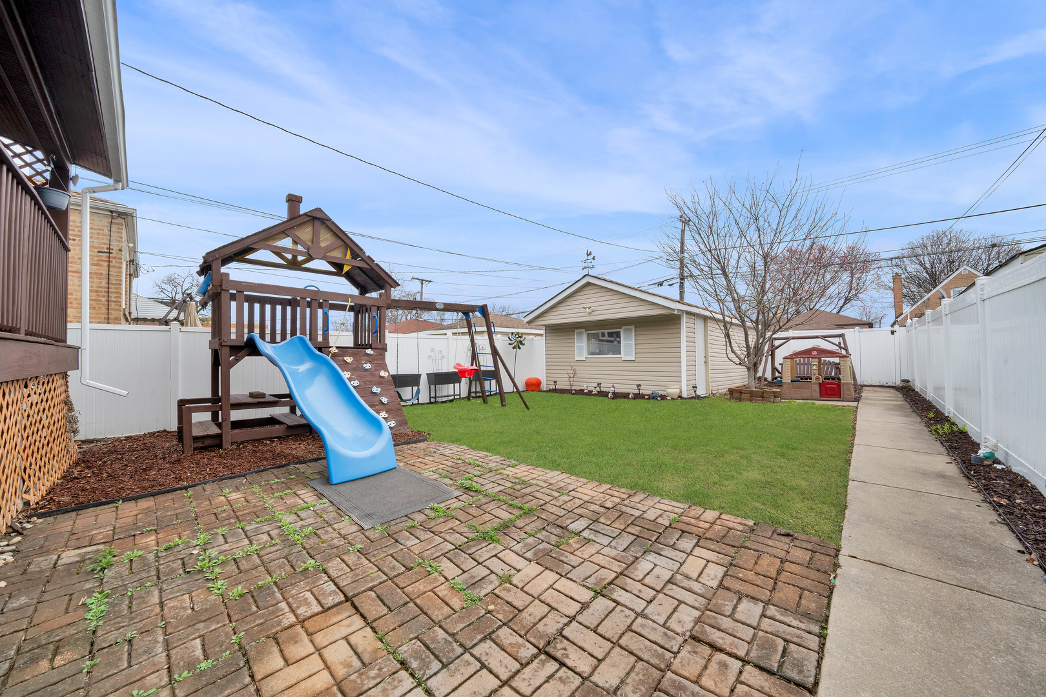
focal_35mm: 12
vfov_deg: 90.0
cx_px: 523
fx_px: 349
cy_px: 348
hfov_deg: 112.6
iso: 800
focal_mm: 12
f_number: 13
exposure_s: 1/640
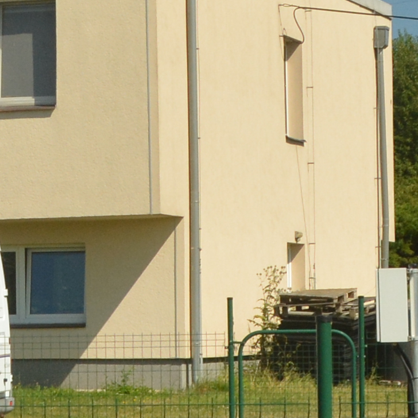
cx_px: -74
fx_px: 2582
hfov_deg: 9.1
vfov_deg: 9.2
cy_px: 77
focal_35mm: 189
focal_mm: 18
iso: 400
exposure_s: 1/500
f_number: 7.1
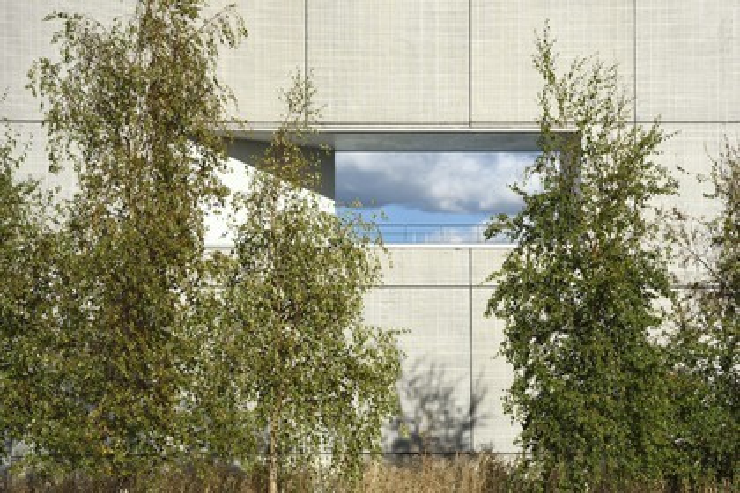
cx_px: 370
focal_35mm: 102
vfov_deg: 13.4
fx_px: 2097
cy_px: 246
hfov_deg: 20.0
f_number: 13
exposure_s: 1/320
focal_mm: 102
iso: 200
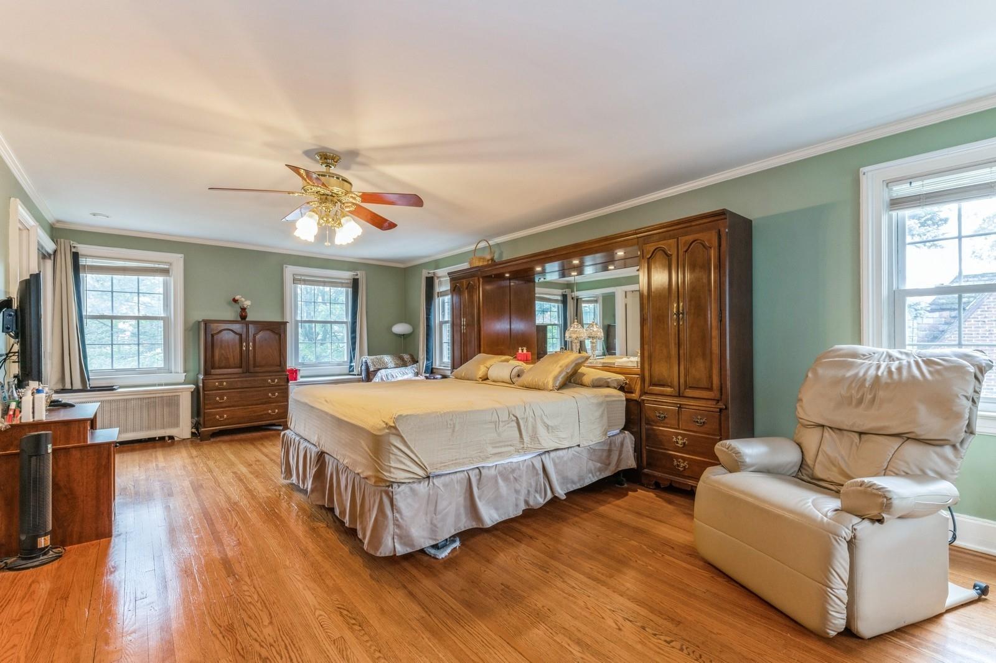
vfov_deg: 77.3
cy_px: 332
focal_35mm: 15
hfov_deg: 100.4
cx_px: 498
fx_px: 415
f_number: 14
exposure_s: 1/5
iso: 640
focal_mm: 15
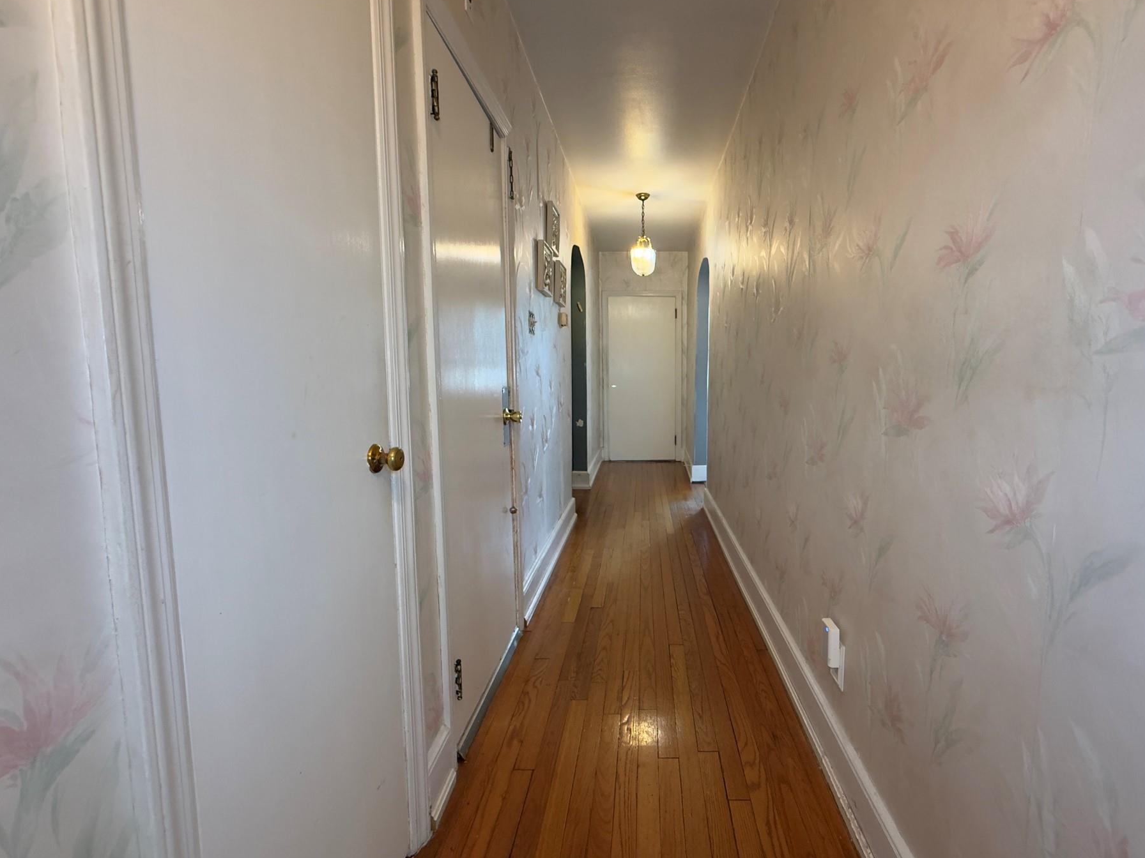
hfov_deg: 94.0
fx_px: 529
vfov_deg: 78.1
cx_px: 643
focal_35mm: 16
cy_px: 430
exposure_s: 1/120
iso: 320
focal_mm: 2.22
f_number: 2.2
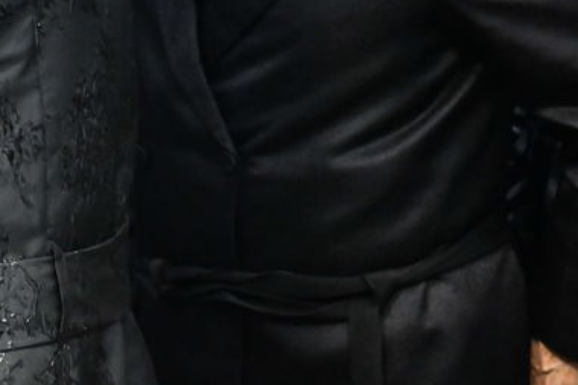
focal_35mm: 626
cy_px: -180
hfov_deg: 3.3
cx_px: -373
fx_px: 10046
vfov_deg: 2.2
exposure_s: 1/160
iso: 3200
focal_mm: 170
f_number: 5.6
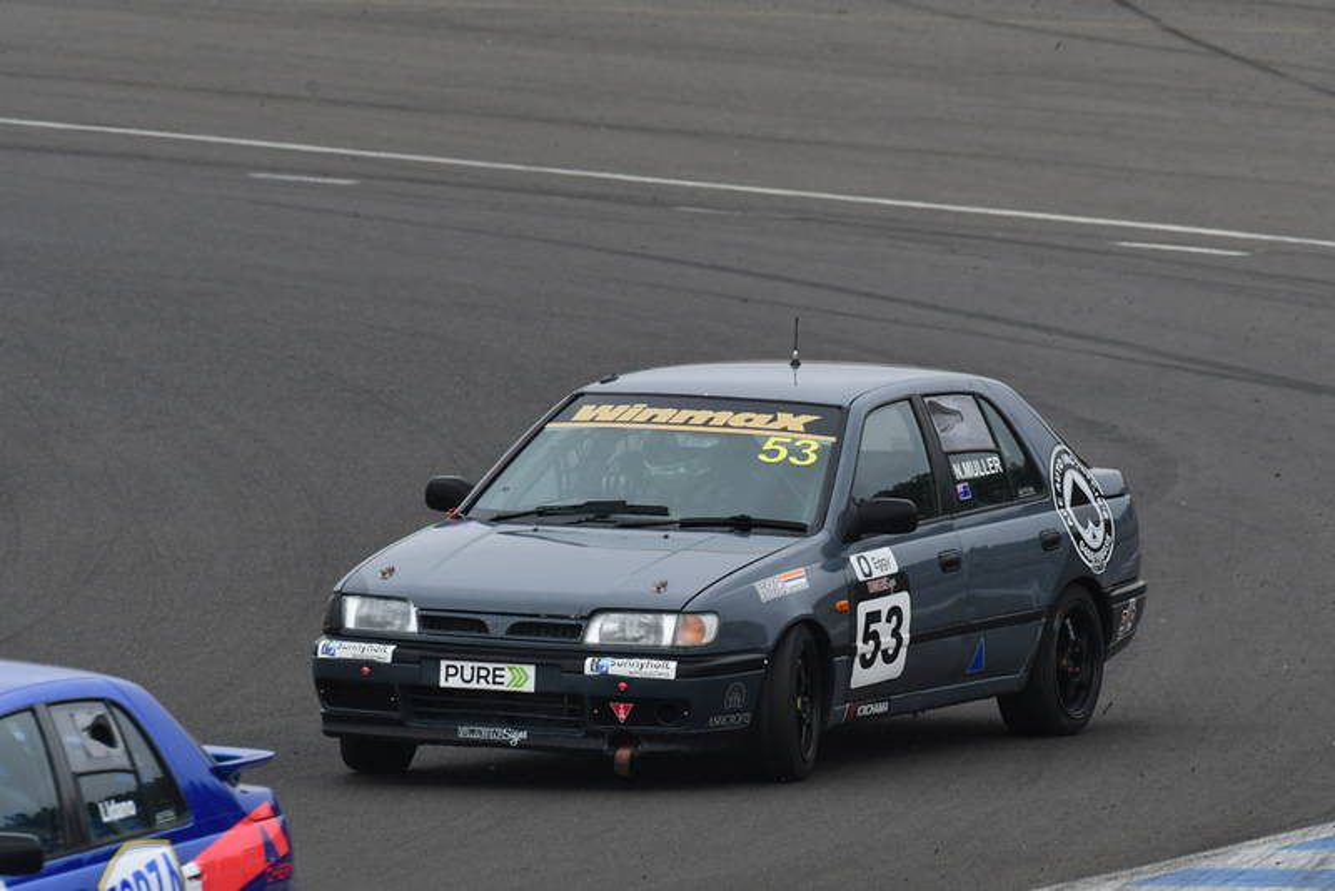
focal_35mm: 750
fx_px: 27821
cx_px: 668
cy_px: 446
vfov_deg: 1.8
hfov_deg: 2.7
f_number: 10
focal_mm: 500
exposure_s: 1/640
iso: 640
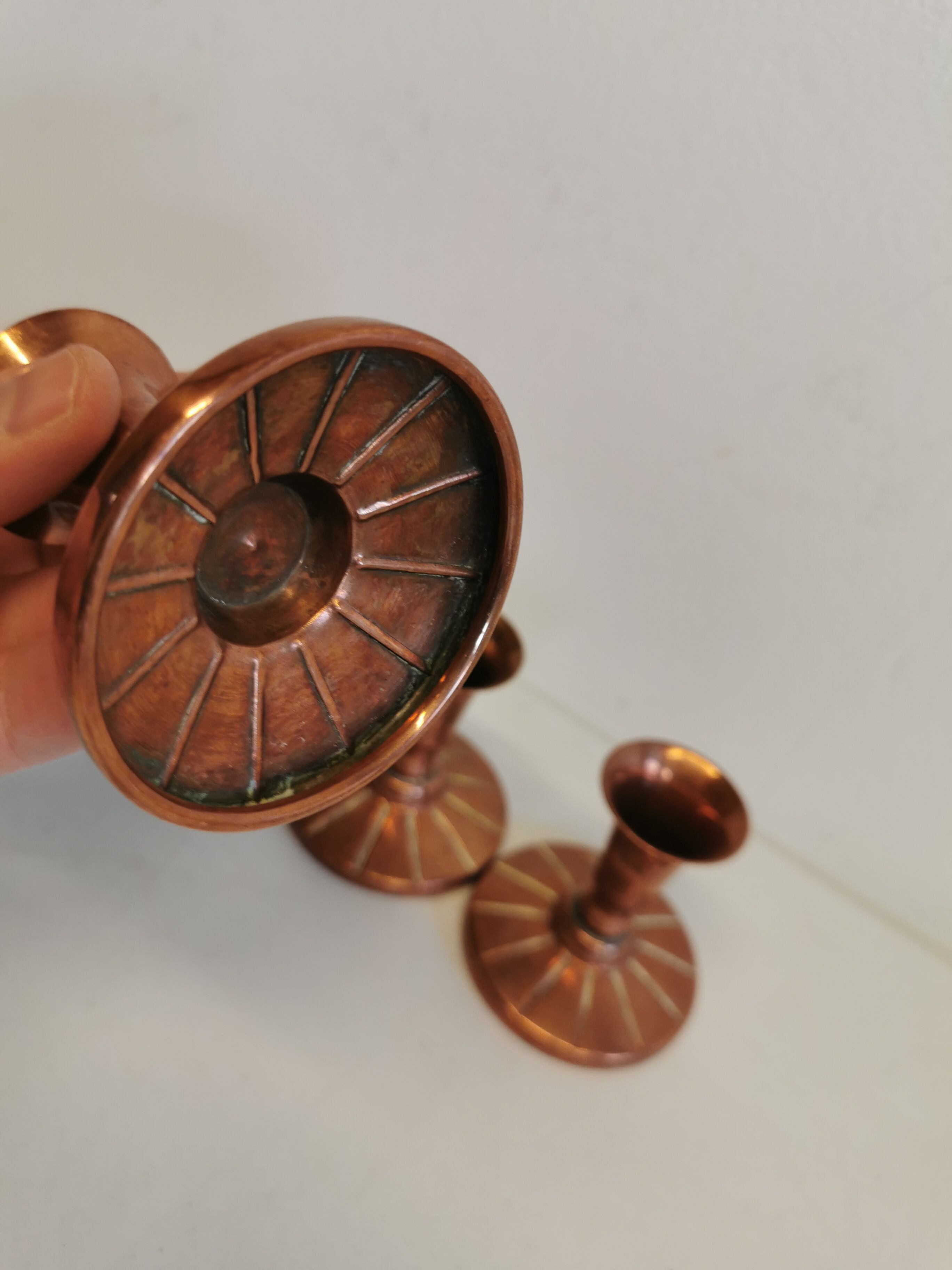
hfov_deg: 51.4
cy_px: 635
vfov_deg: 65.3
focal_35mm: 27
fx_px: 990
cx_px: 476
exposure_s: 1/100
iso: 64
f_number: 1.6
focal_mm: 5.56
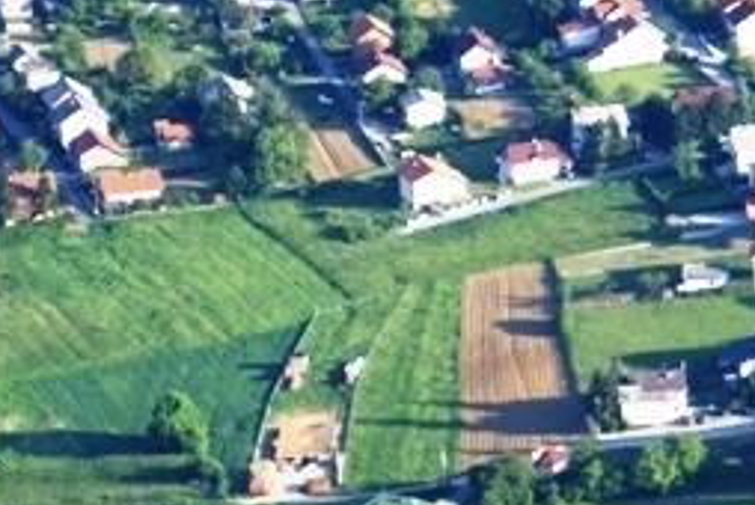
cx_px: 960
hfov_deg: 4.8
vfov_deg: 3.3
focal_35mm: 423
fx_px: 8881
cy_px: 495
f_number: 5.6
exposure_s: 1/250
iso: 100
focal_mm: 70
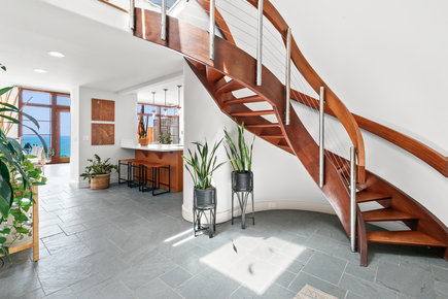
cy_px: 150
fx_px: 199
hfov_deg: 96.7
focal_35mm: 16
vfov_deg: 73.7
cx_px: 224
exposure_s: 1/3
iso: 400
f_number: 16
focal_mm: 16
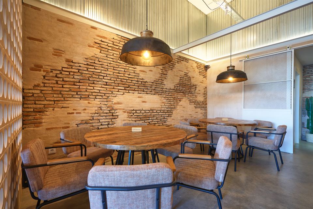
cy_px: 104
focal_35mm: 16
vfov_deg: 73.7
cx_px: 156
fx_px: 139
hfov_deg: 96.7
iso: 100
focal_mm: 16
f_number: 8
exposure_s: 1.3
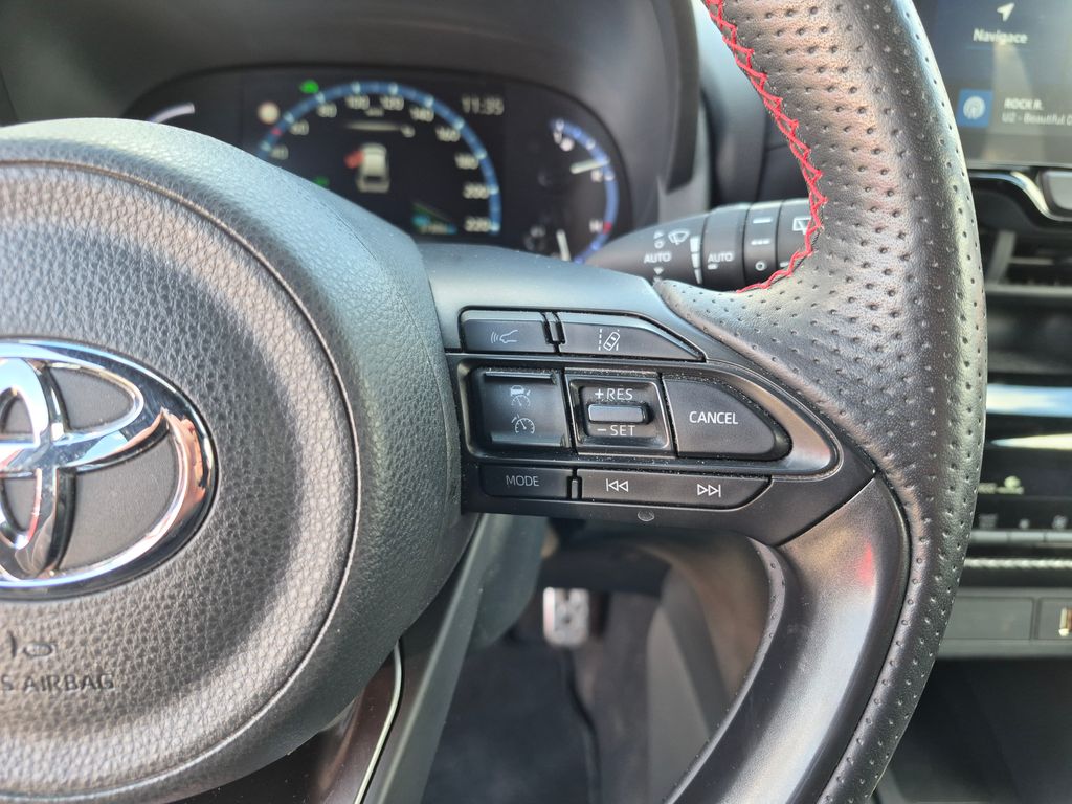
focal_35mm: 23
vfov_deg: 58.9
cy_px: 402
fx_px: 712
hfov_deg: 73.9
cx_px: 536
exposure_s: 1/180
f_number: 1.8
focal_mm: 5.4
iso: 160
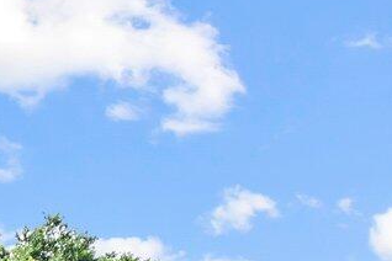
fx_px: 1121
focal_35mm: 103
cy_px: 827
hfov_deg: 15.8
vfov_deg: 9.6
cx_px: -381
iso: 250
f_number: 4
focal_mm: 16
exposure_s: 1/500
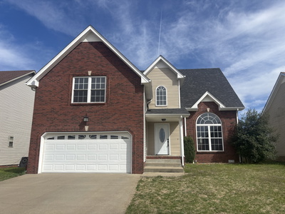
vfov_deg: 53.1
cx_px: 142
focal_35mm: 26
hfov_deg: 67.3
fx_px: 214
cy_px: 107
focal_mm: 5.96
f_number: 1.6
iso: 50
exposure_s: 1/4425
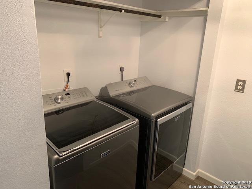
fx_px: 189
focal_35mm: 26
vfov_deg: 53.1
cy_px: 94
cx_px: 126
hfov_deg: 67.3
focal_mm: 4.25
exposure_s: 1/60
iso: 200
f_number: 1.8
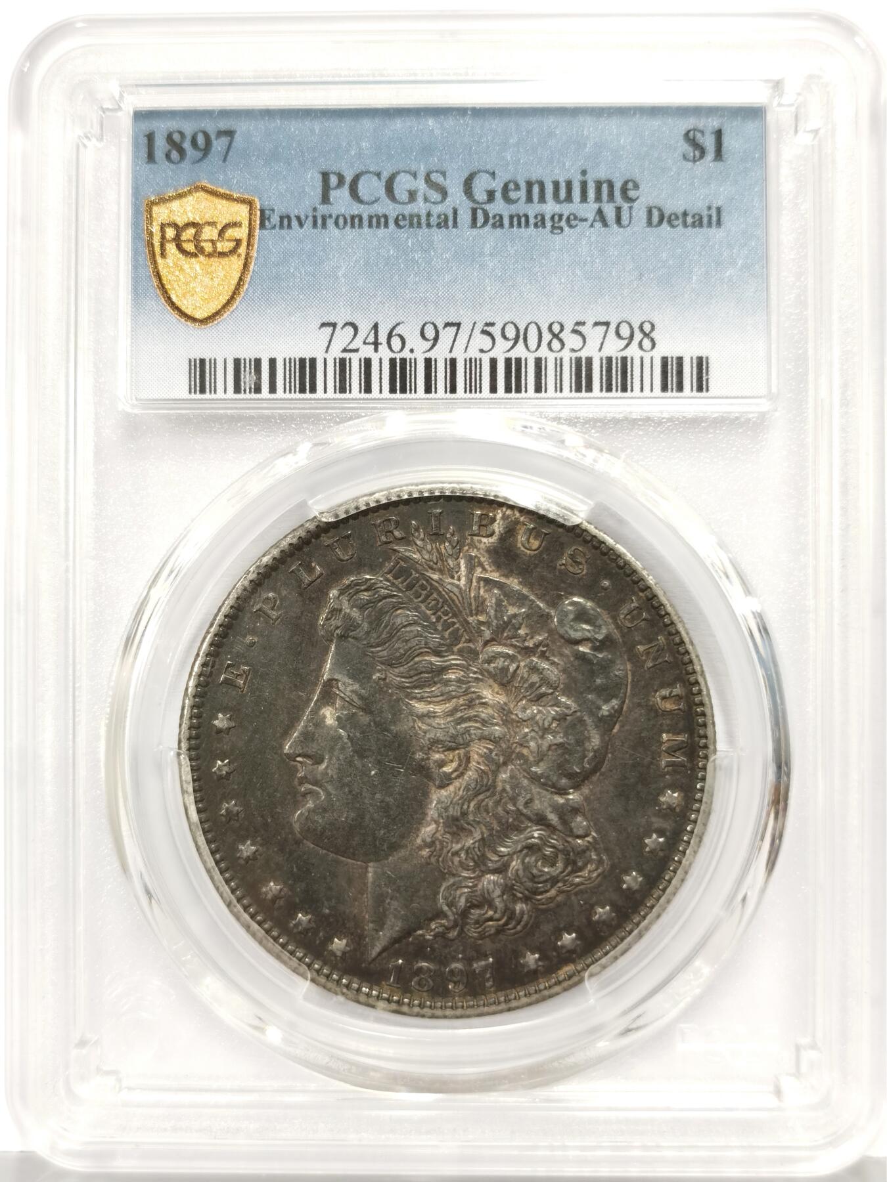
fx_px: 1845
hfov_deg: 27.0
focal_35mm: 54
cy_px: 591
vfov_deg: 35.5
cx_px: 444
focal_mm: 5.56
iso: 250
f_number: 16
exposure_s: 1/100
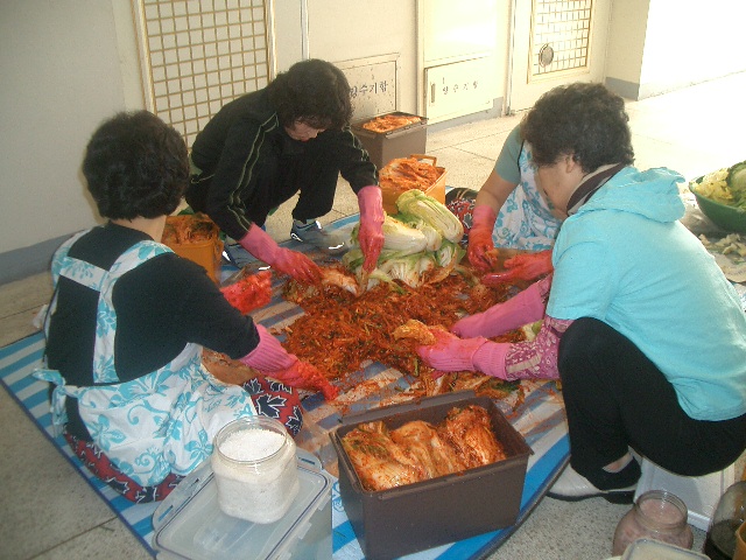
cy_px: 280
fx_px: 754
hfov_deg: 52.6
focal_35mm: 35
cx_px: 373
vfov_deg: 40.7
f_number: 2.6
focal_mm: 5.8
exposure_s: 1/40
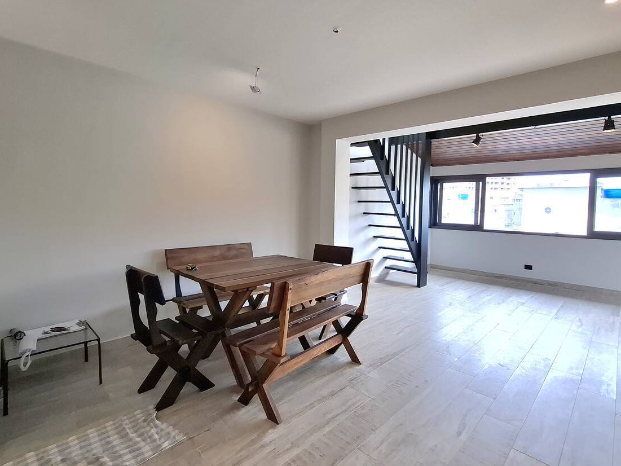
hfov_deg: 90.6
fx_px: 305
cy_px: 221
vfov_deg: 74.7
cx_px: 346
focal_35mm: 17
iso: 40
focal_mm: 1.74
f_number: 2.2
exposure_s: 1/60.2
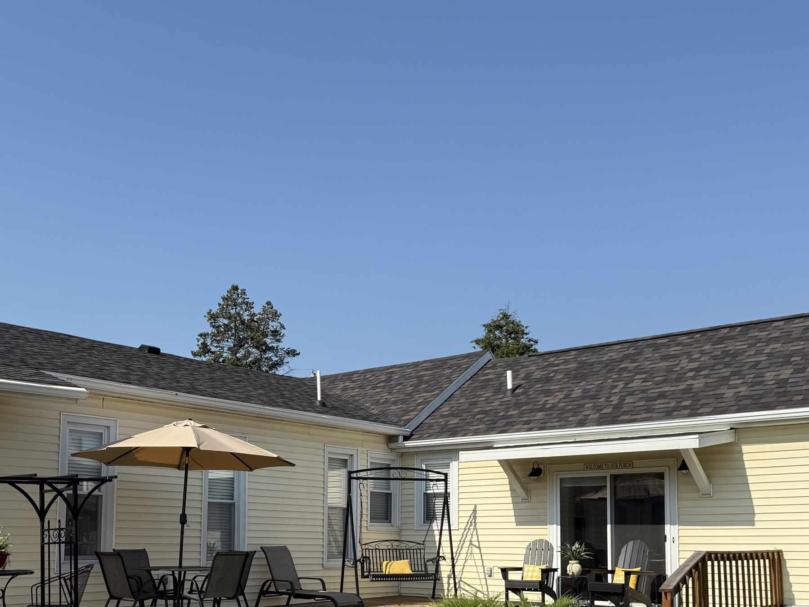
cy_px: 472
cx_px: 364
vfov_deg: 34.2
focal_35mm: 41
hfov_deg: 45.7
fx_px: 958
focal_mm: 6.76
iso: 80
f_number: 1.78
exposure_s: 1/5319
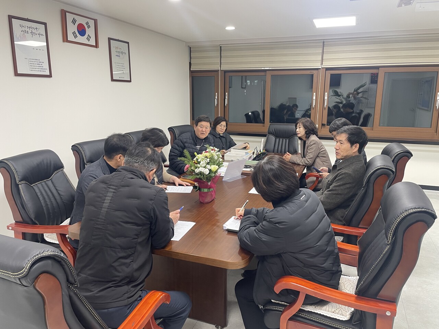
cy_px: 164
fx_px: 330
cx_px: 220
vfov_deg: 53.1
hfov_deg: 67.3
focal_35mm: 26
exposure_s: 1/60
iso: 80
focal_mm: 4.2
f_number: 1.6
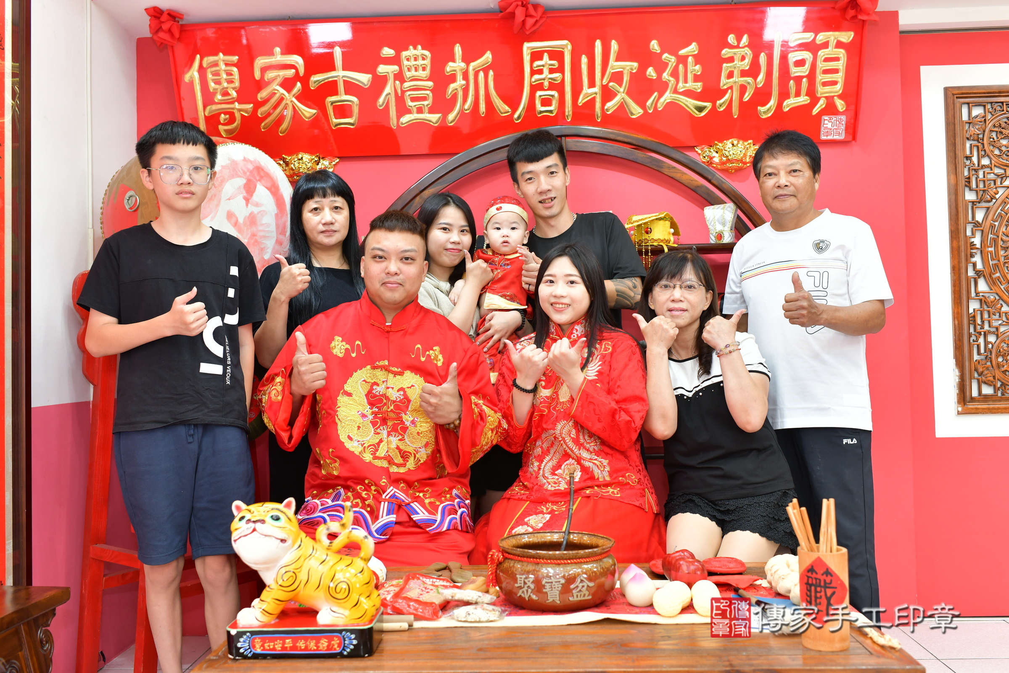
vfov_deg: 37.9
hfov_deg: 54.4
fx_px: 981
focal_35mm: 35
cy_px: 336
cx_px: 504
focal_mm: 35
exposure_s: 1/200
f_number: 4.5
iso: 800
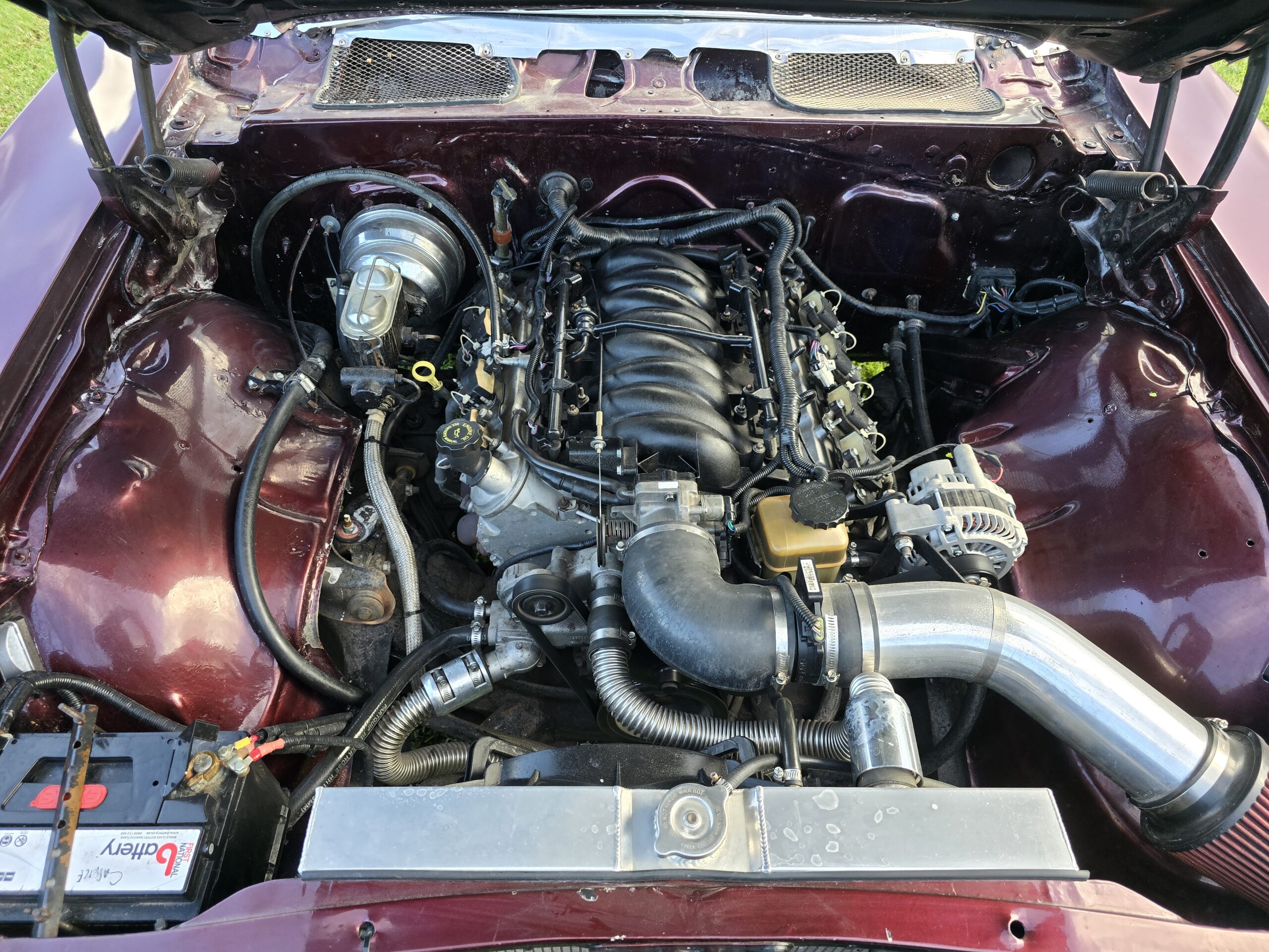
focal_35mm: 23
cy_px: 476
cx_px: 634
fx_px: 843
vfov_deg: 58.9
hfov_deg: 73.9
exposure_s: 1/100
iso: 50
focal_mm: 6.3
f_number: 1.7
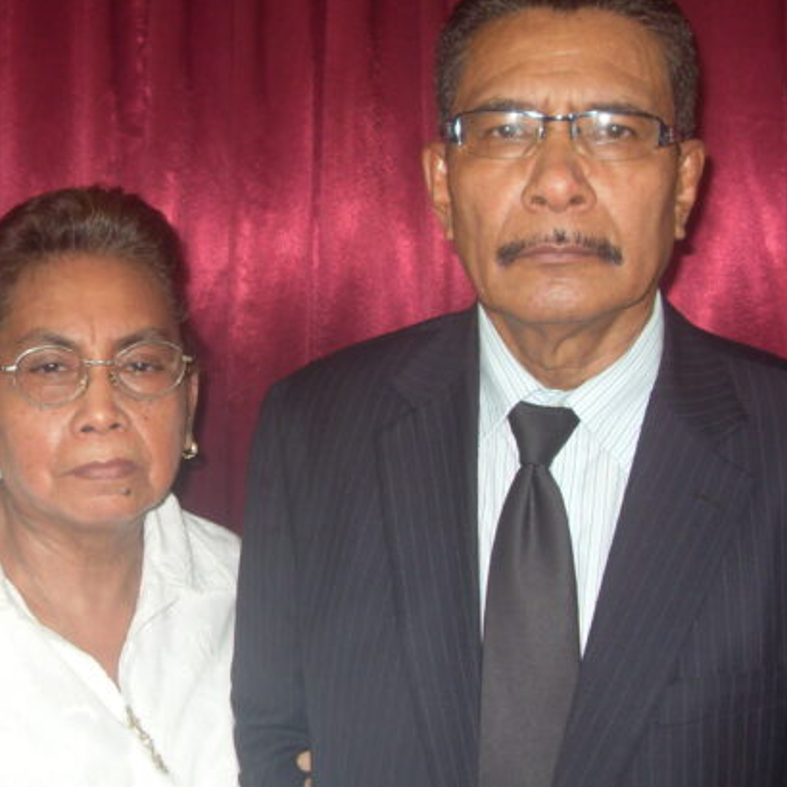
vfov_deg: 33.4
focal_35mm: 51
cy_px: 355
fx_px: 1312
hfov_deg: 33.3
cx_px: 336
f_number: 2.8
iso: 100
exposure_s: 1/45
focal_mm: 6.3
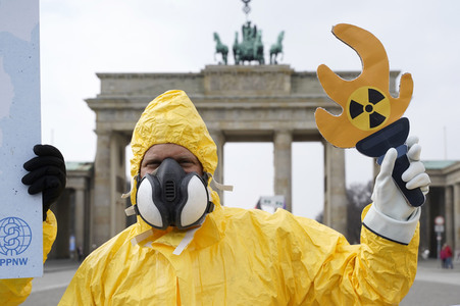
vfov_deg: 26.0
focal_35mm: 52
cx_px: 230
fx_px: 664
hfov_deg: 38.2
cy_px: 153
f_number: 7.1
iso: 640
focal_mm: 52
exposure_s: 1/1250
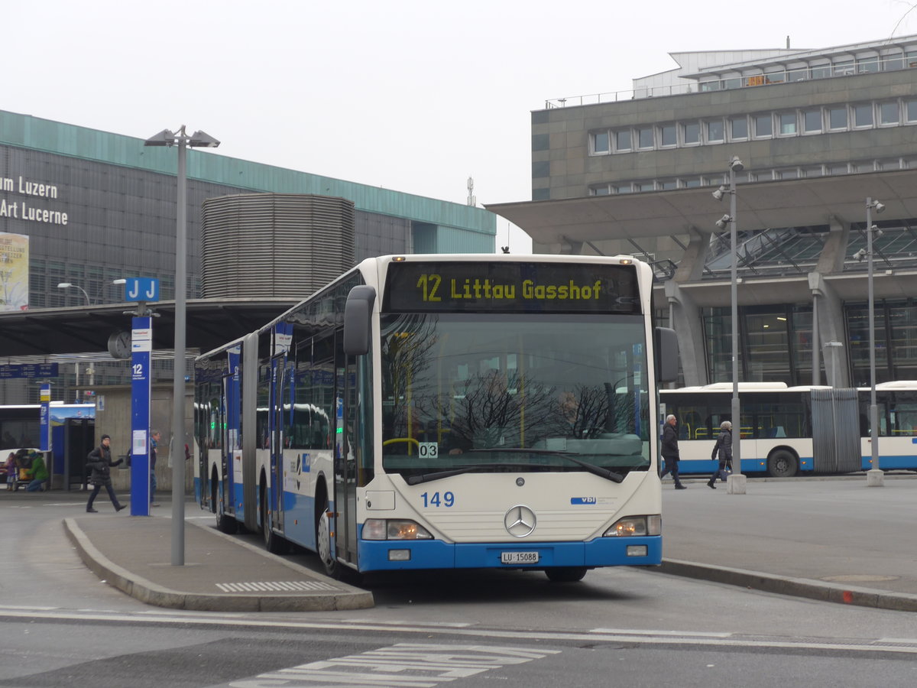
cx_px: 458
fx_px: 1960
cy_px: 344
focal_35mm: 74
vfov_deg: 19.9
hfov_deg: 26.3
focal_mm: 15
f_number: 4.2
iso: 100
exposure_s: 1/80
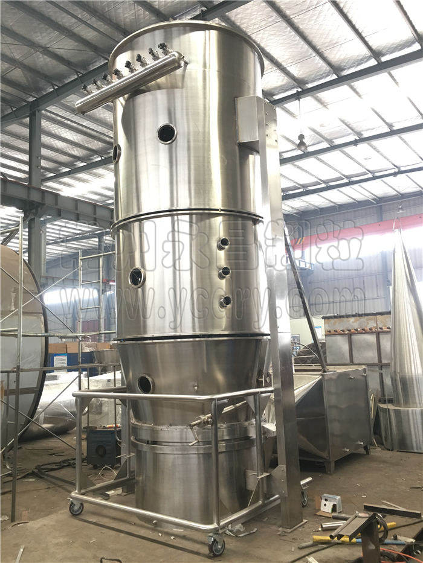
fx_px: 472
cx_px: 212
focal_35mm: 29
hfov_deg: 48.2
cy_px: 282
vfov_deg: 61.7
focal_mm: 4.15
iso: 64
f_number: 2.2
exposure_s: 1/17
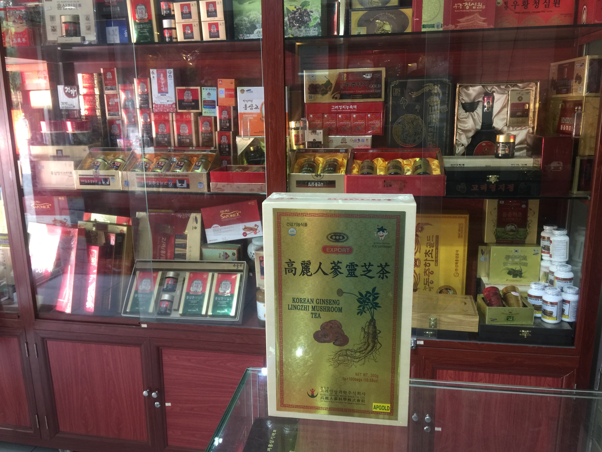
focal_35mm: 29
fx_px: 504
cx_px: 301
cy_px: 226
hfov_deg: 61.7
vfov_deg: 48.2
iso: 50
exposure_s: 1/17
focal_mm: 4.15
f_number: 2.2
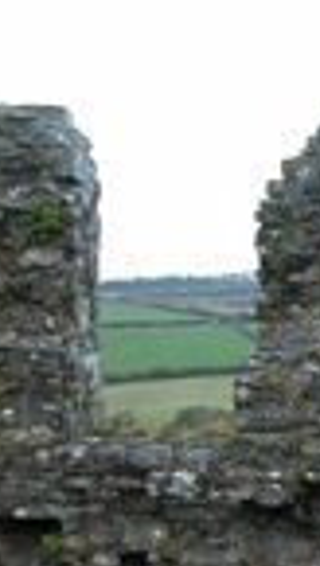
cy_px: 558
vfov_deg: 19.8
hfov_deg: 11.3
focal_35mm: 105
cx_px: 406
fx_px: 1577
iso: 100
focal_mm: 8.9
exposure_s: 1/99.4
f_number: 3.5
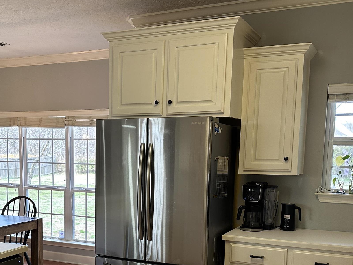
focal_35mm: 46
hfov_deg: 40.7
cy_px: 216
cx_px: 117
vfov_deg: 30.7
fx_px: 469
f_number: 1.78
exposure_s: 1/120
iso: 100
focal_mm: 6.86
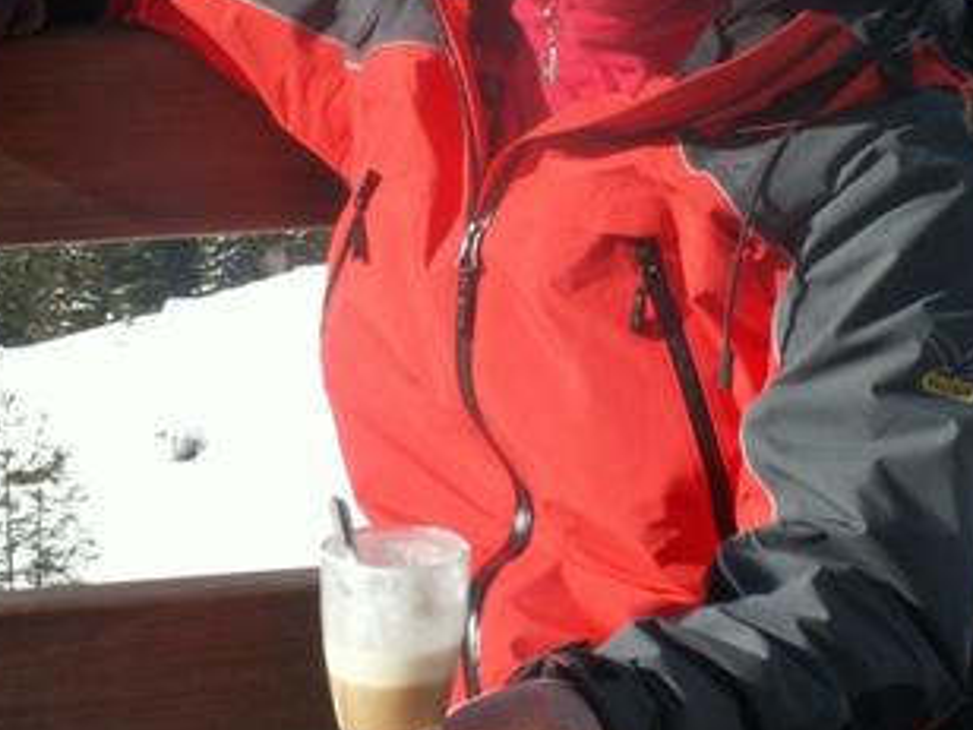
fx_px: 5088
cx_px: 509
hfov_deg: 10.9
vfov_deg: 8.2
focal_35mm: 181
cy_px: 161
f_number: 7.1
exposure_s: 1/200
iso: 50
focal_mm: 14.58
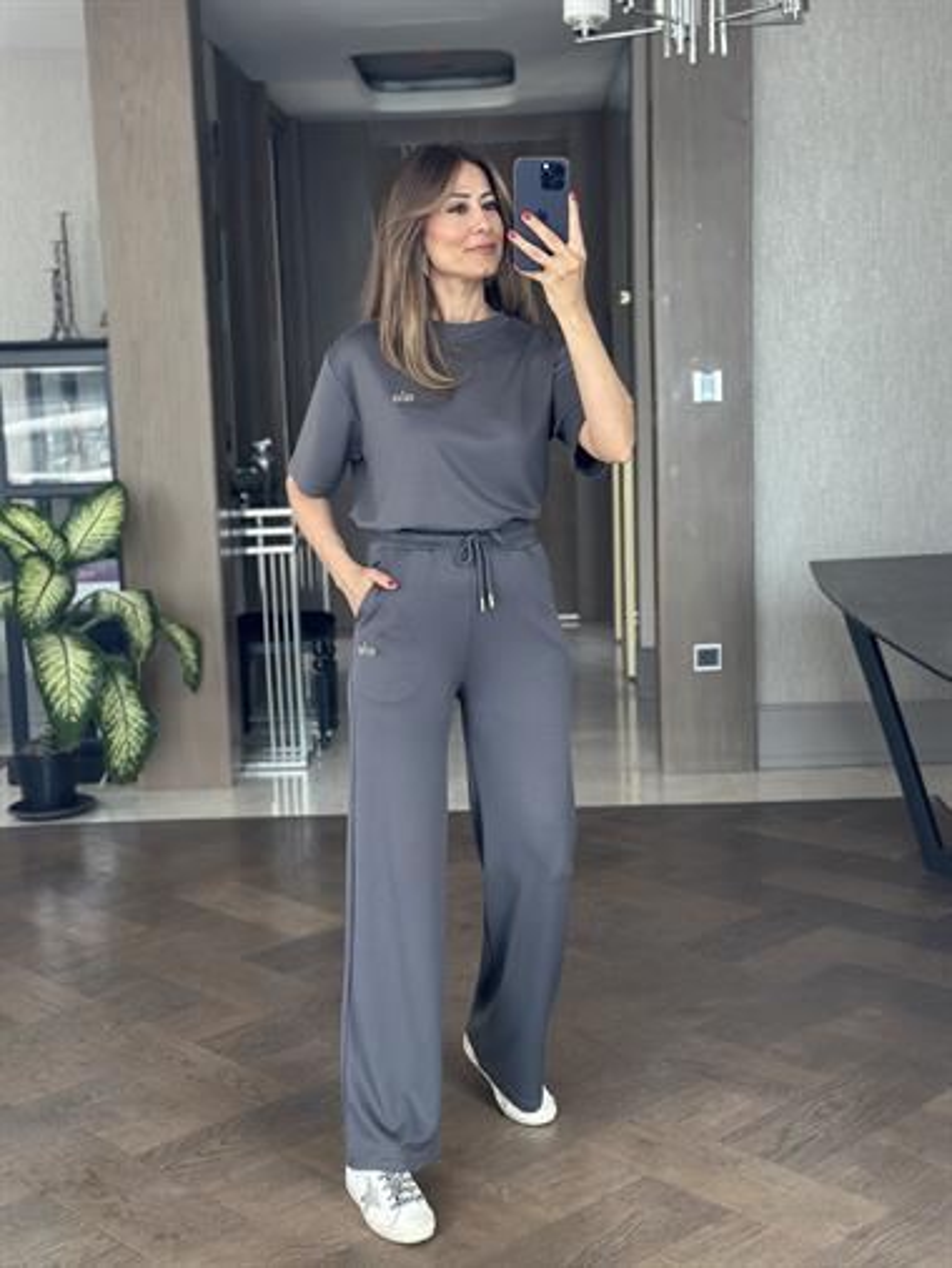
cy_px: 634
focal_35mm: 48
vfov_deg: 39.6
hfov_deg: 30.3
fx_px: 1759
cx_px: 476
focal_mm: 6.86
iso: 125
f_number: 1.78
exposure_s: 1/117
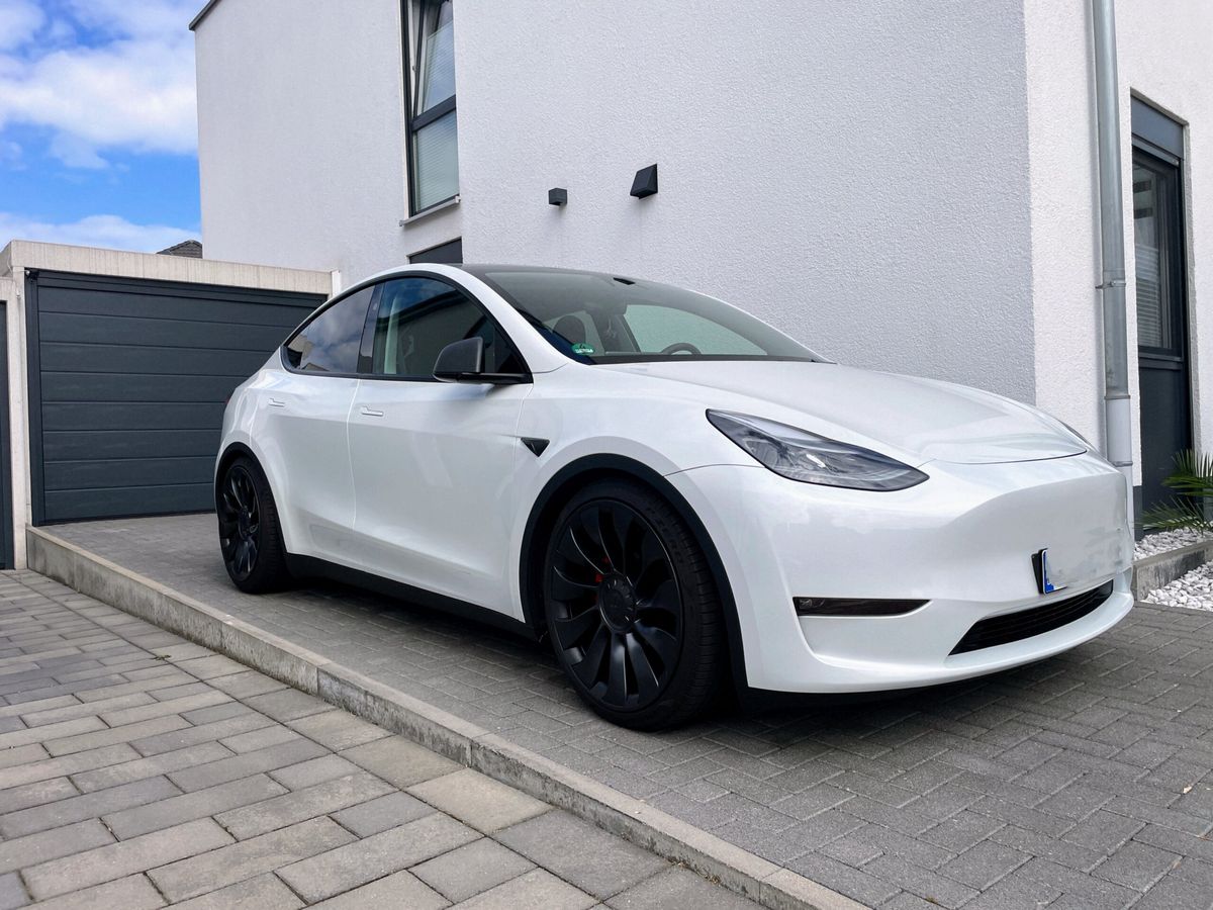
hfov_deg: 67.3
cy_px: 455
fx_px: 911
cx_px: 606
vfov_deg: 53.1
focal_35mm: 26
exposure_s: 1/4292
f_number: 1.6
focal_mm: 4.2
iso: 32
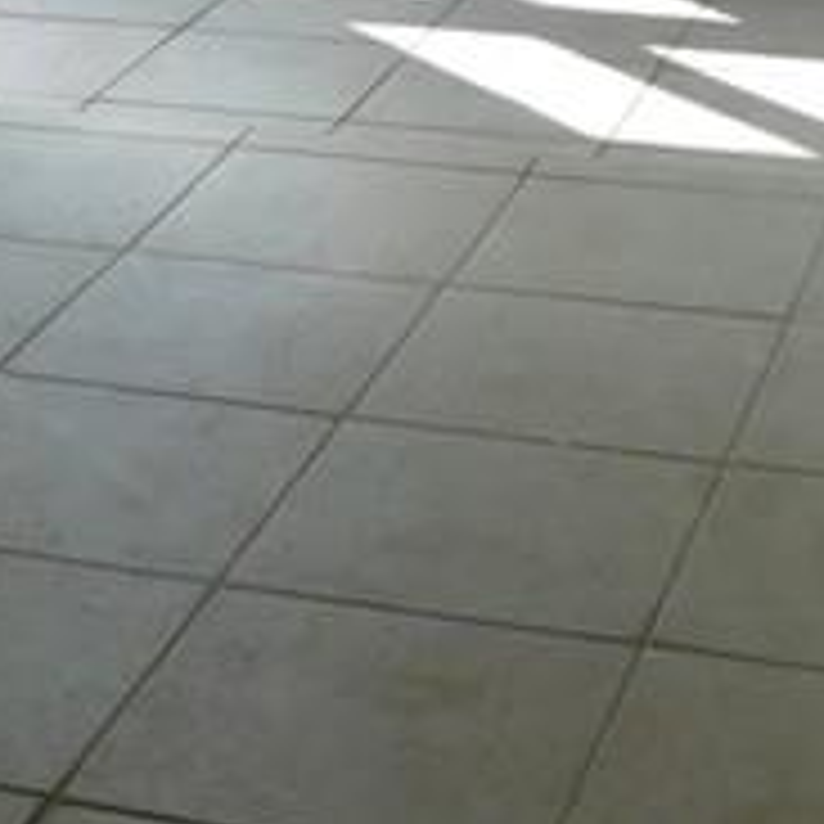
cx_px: 189
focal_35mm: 114
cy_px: -275
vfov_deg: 14.6
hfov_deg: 15.2
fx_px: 3070
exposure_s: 1/500
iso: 125
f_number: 3
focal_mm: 4
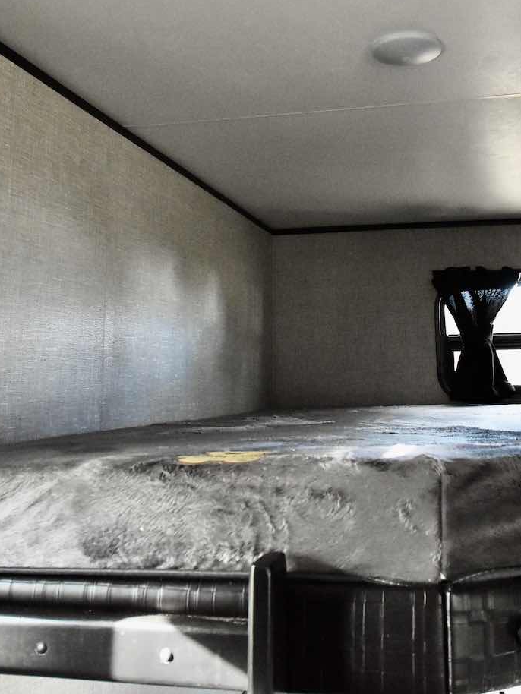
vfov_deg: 49.4
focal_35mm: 37
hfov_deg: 38.5
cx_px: 323
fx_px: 741
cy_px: 240
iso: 3600
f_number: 5
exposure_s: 1/60
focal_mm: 13
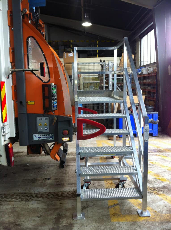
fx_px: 231
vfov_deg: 52.7
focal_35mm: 35
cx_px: 86
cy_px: 115
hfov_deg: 40.6
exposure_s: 1/40
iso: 80
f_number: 2.8
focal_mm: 3.85
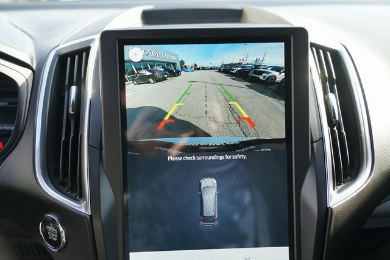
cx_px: 195
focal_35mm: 37
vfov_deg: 36.0
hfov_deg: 51.9
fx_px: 401
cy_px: 130
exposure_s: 1/60
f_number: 4
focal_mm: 37
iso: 100
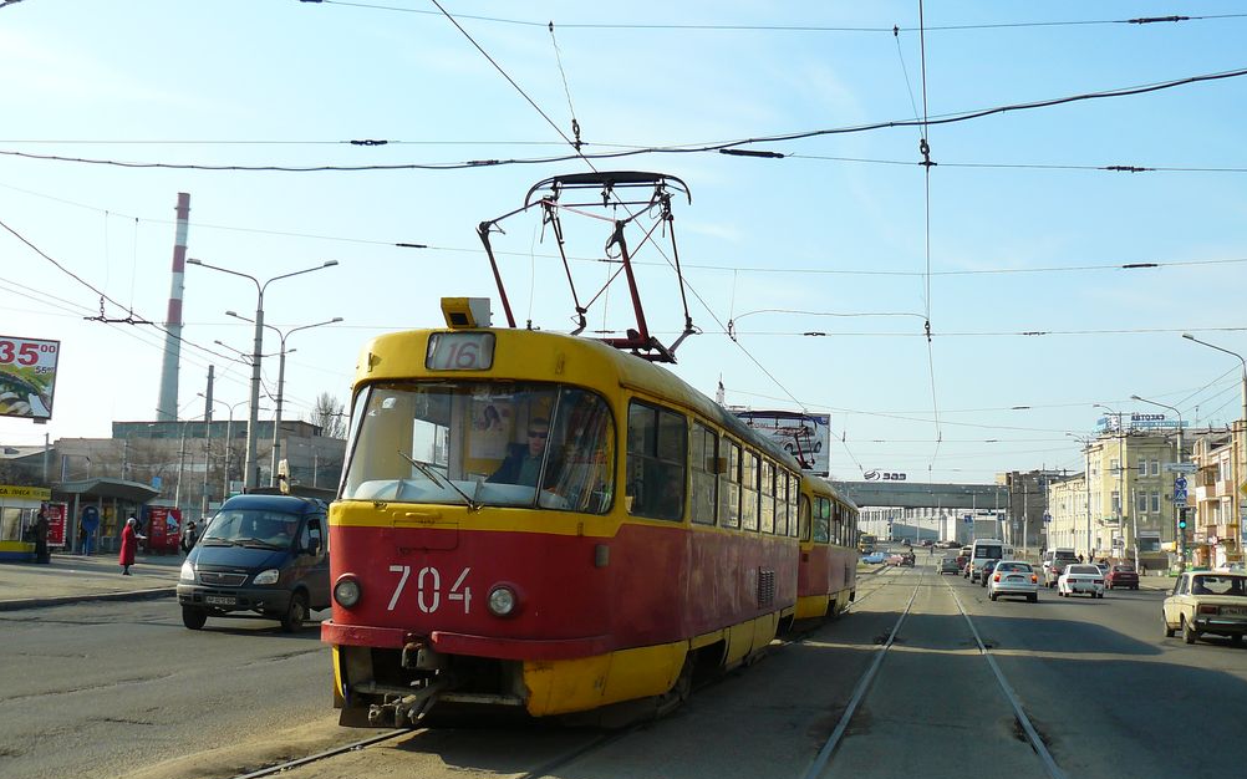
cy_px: 357
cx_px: 635
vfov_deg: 32.7
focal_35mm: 39
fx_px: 1325
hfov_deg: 50.4
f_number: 2.8
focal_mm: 6
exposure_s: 1/1000
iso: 100
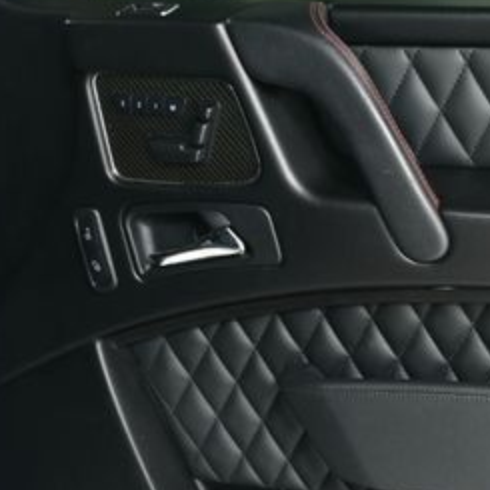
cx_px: 422
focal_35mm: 80
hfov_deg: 21.3
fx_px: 1281
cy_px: 364
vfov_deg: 21.5
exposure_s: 1/160
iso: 100
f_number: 4.5
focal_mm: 24
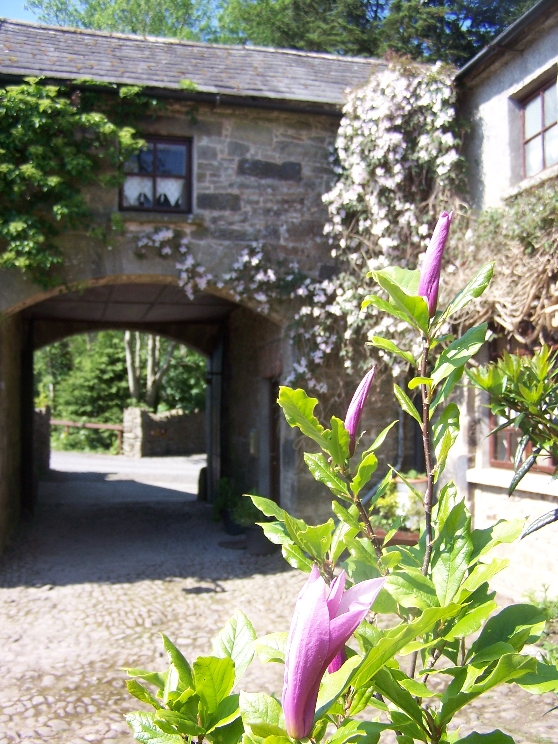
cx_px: 279
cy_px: 372
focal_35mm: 38
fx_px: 817
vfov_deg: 49.0
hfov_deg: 37.7
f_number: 2.8
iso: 80
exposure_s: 1/500
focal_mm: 6.3
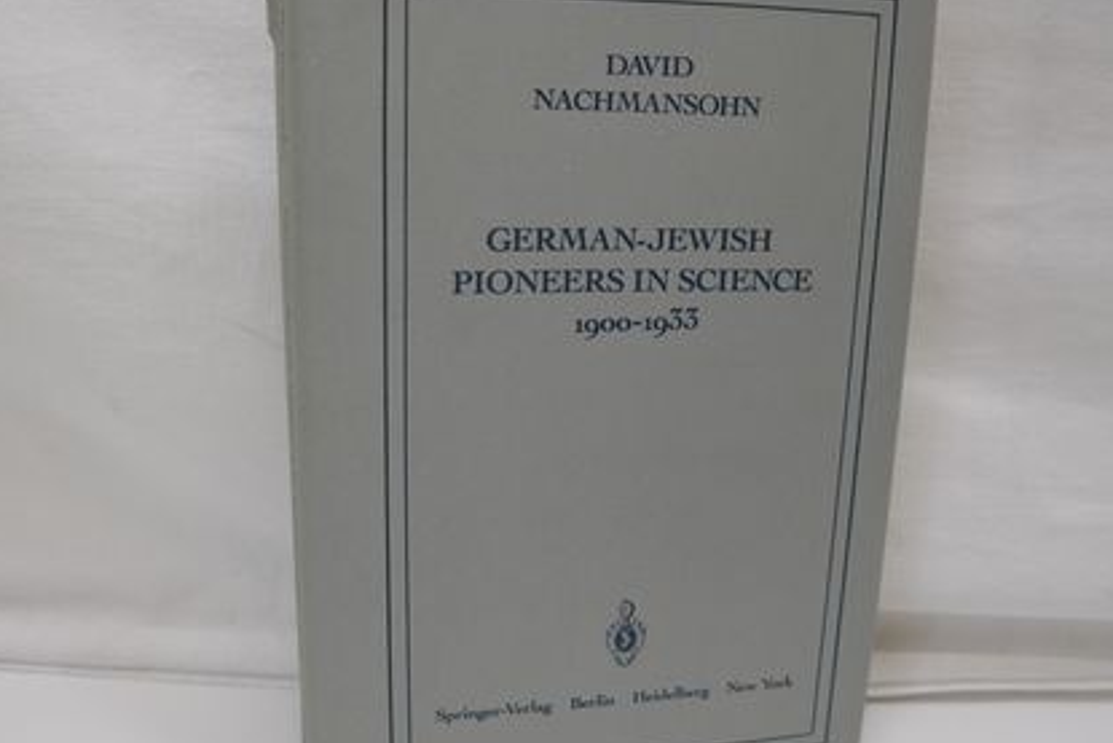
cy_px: 389
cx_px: 617
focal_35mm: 39
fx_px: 1206
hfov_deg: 49.4
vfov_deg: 34.2
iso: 100
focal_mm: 18
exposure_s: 1/80
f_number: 3.5
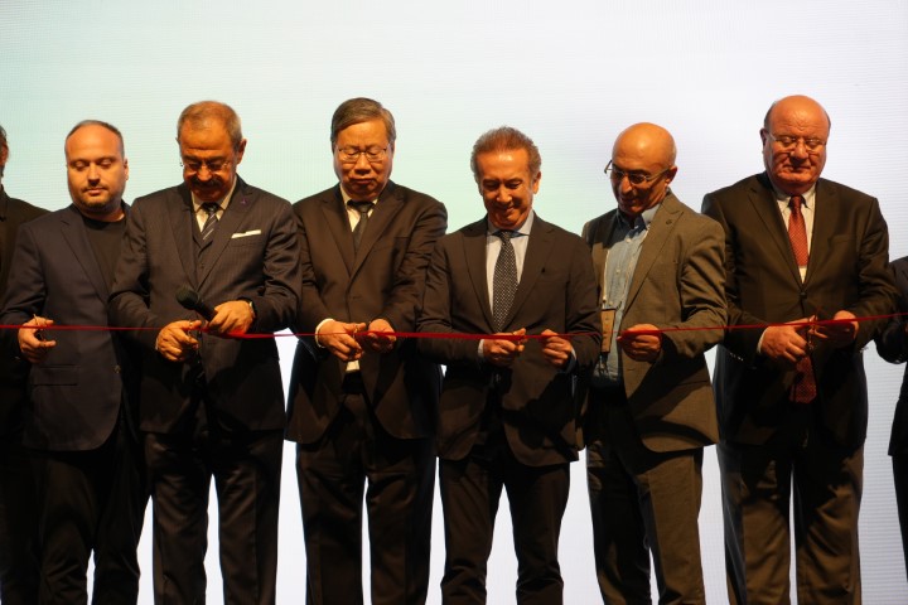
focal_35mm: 70
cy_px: 302
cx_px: 454
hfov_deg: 28.8
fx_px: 1765
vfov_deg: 19.5
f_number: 4
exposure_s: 1/160
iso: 400
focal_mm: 70
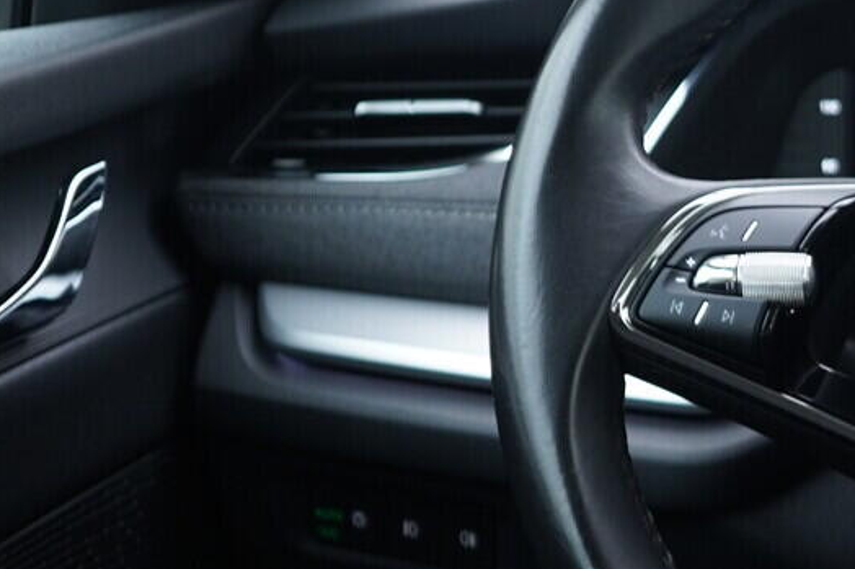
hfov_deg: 19.1
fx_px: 2350
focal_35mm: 99
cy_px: 359
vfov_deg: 13.8
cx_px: 1116
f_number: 2.8
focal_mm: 24
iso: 250
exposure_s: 1/40
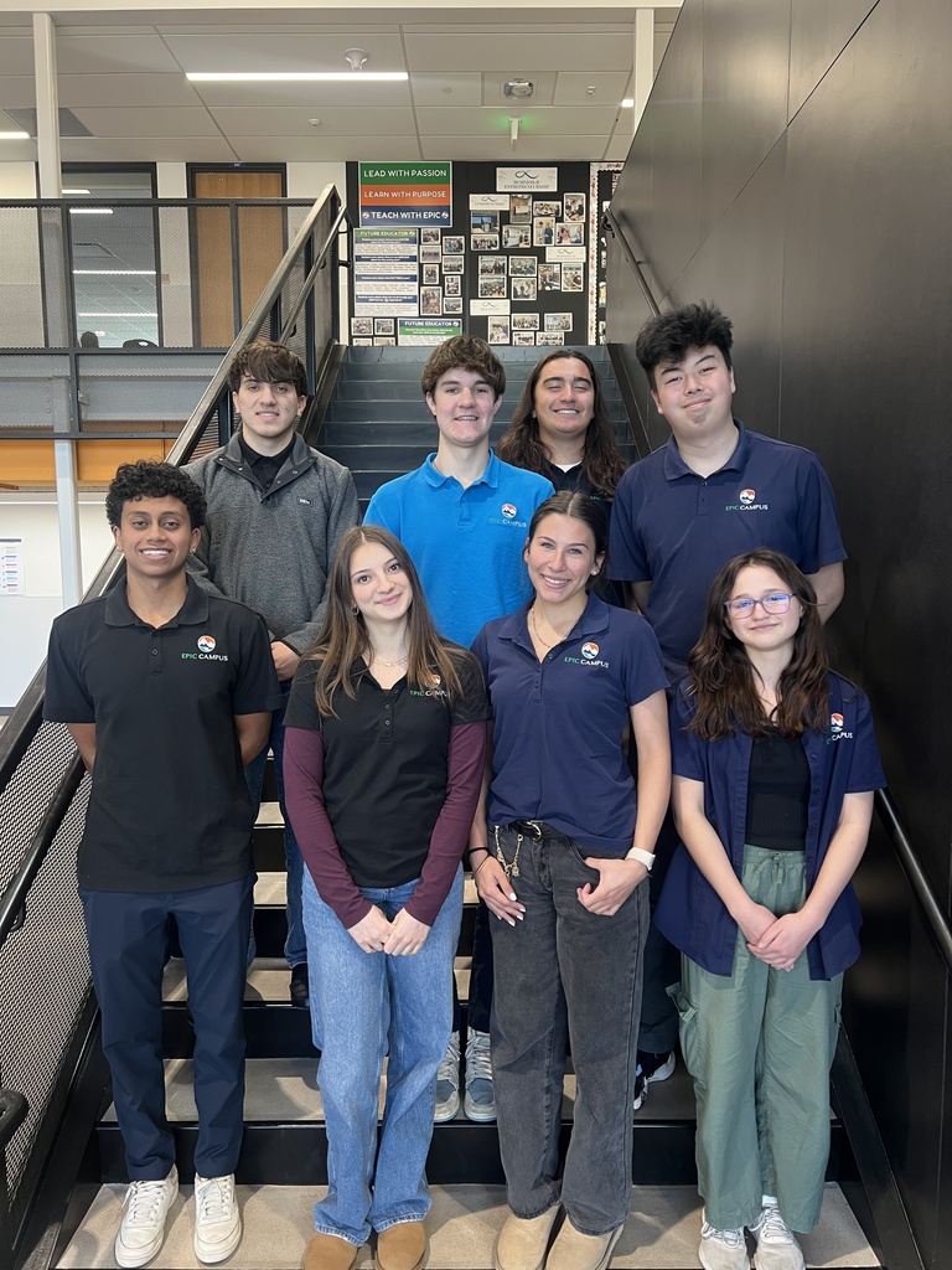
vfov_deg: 67.3
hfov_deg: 53.1
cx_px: 476
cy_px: 635
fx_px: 953
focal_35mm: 26
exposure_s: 1/88
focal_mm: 5.7
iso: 125
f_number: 1.5
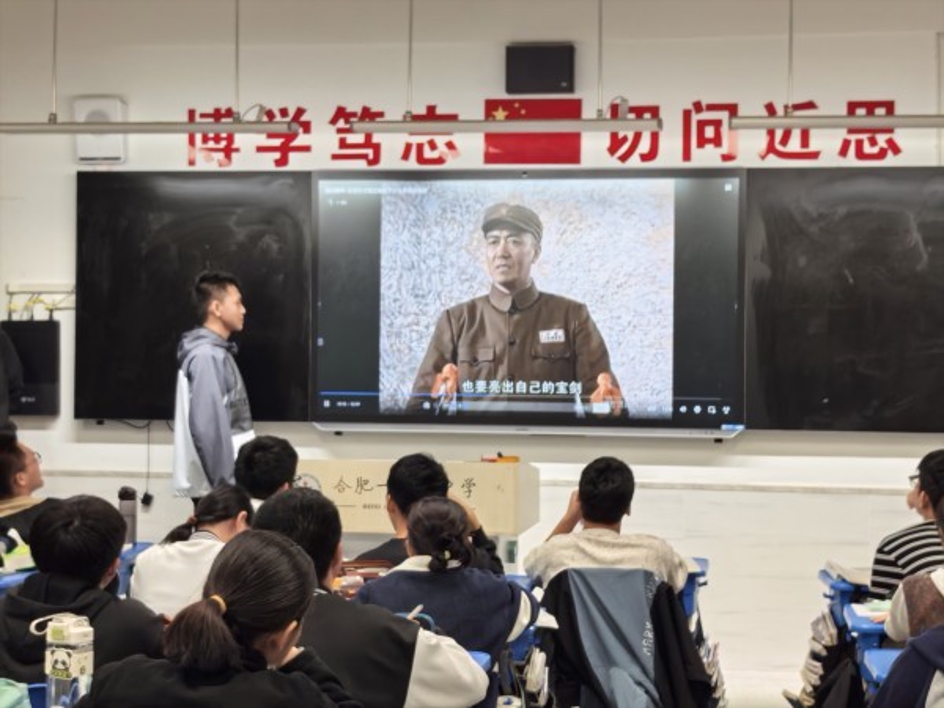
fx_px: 1827
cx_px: 472
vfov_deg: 21.9
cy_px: 354
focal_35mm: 67
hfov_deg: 29.0
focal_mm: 5.72
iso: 250
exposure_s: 1/166
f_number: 2
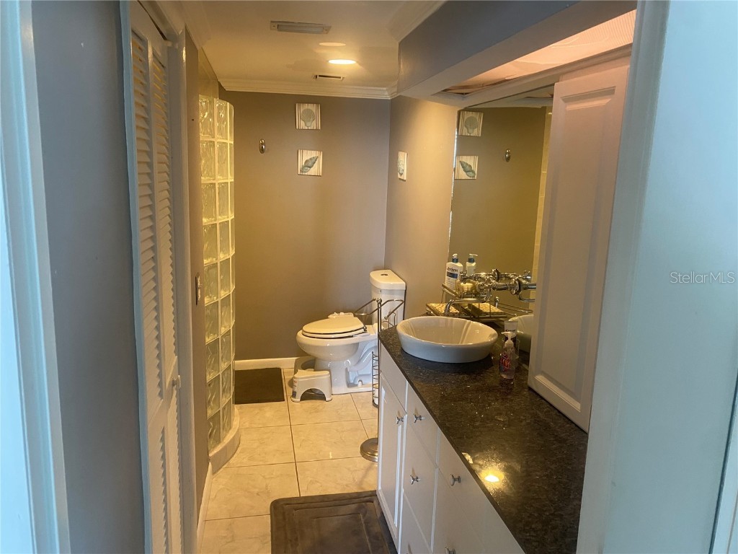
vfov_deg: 53.1
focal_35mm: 26
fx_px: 554
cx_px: 369
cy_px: 277
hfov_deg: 67.3
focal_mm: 4.25
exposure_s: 1/60
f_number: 1.8
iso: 200
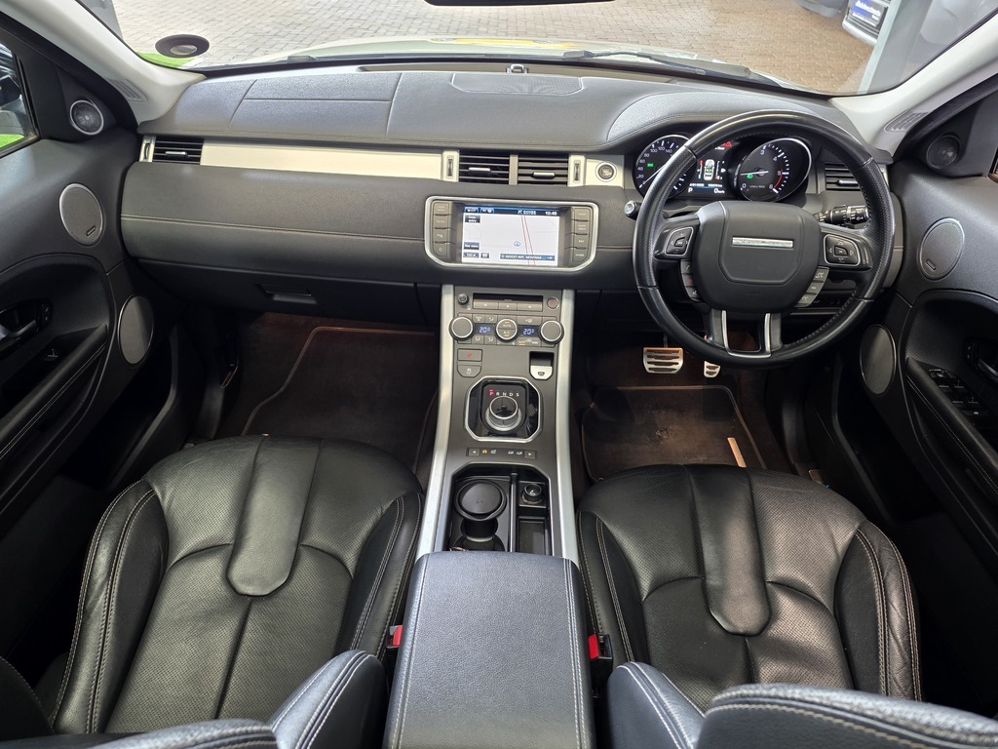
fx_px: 663
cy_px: 374
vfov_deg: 58.9
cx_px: 499
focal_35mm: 23
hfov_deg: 73.9
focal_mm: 6.25
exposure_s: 1/50
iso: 160
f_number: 1.7
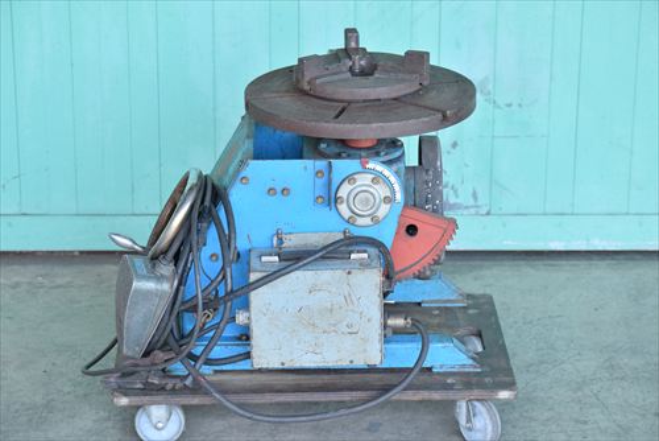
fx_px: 2143
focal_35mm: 117
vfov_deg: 11.7
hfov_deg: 17.5
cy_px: 220
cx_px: 330
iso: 1250
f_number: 6.3
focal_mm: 78
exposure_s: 1/30
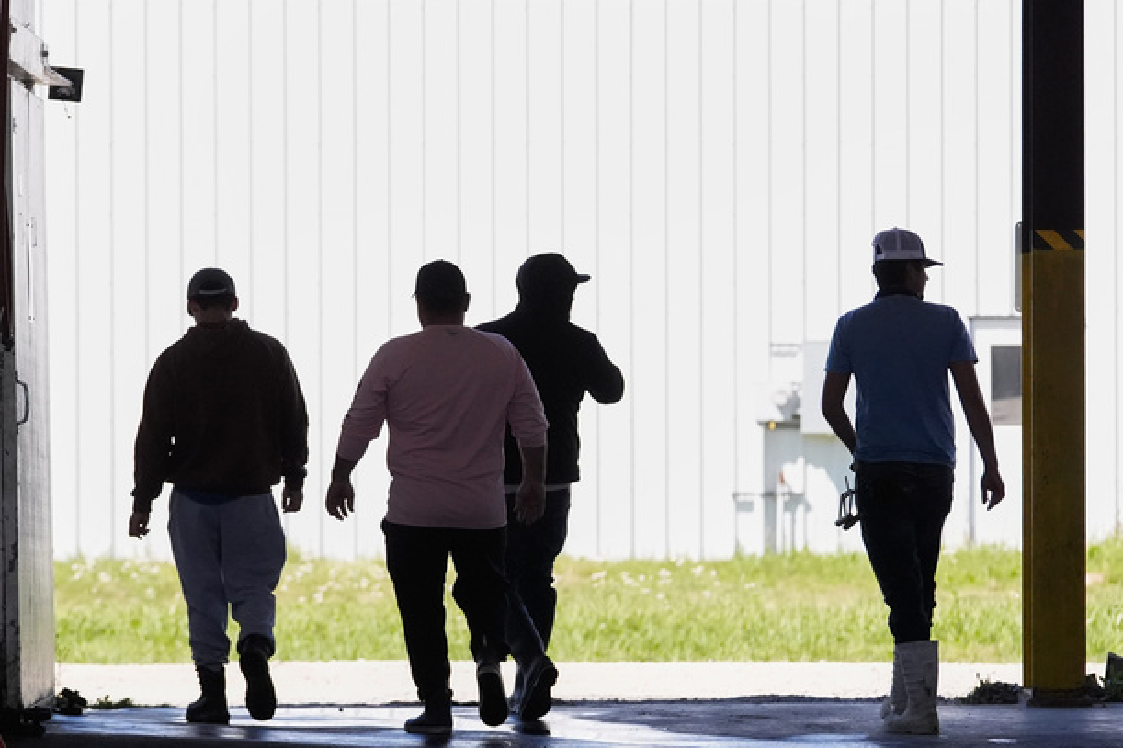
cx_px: 575
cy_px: 473
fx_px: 7110
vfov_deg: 6.0
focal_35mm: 228
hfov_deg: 9.0
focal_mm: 136
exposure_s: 1/16000
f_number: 4
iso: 4000
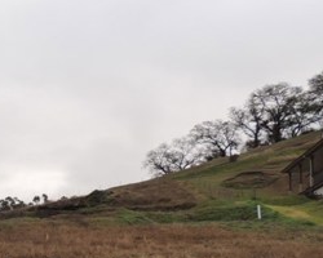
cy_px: 243
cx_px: -78
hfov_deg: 27.2
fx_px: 574
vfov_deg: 24.5
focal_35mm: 60
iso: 100
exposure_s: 1/50
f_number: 3
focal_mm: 4.3
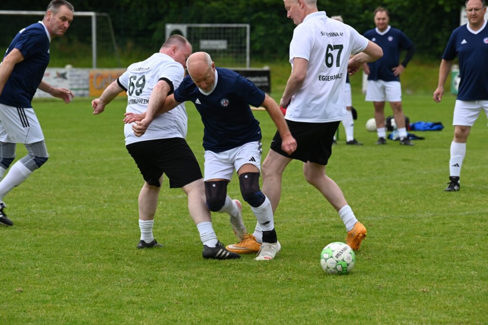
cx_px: 244
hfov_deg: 10.3
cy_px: 162
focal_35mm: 200
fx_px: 2709
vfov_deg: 6.9
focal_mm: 200
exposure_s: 1/400
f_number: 7.1
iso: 400
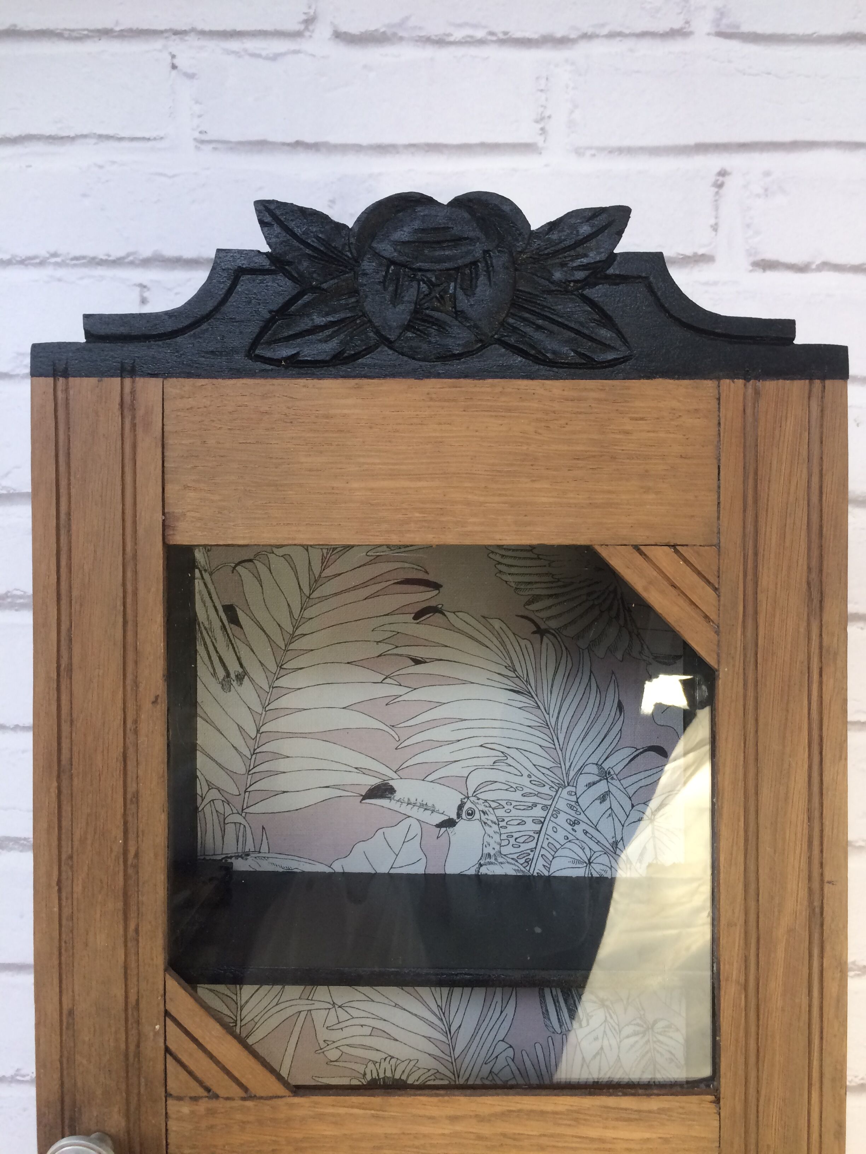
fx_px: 967
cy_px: 577
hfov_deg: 48.2
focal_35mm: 29
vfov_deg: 61.7
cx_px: 433
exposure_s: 1/33
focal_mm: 4.15
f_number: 2.2
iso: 40
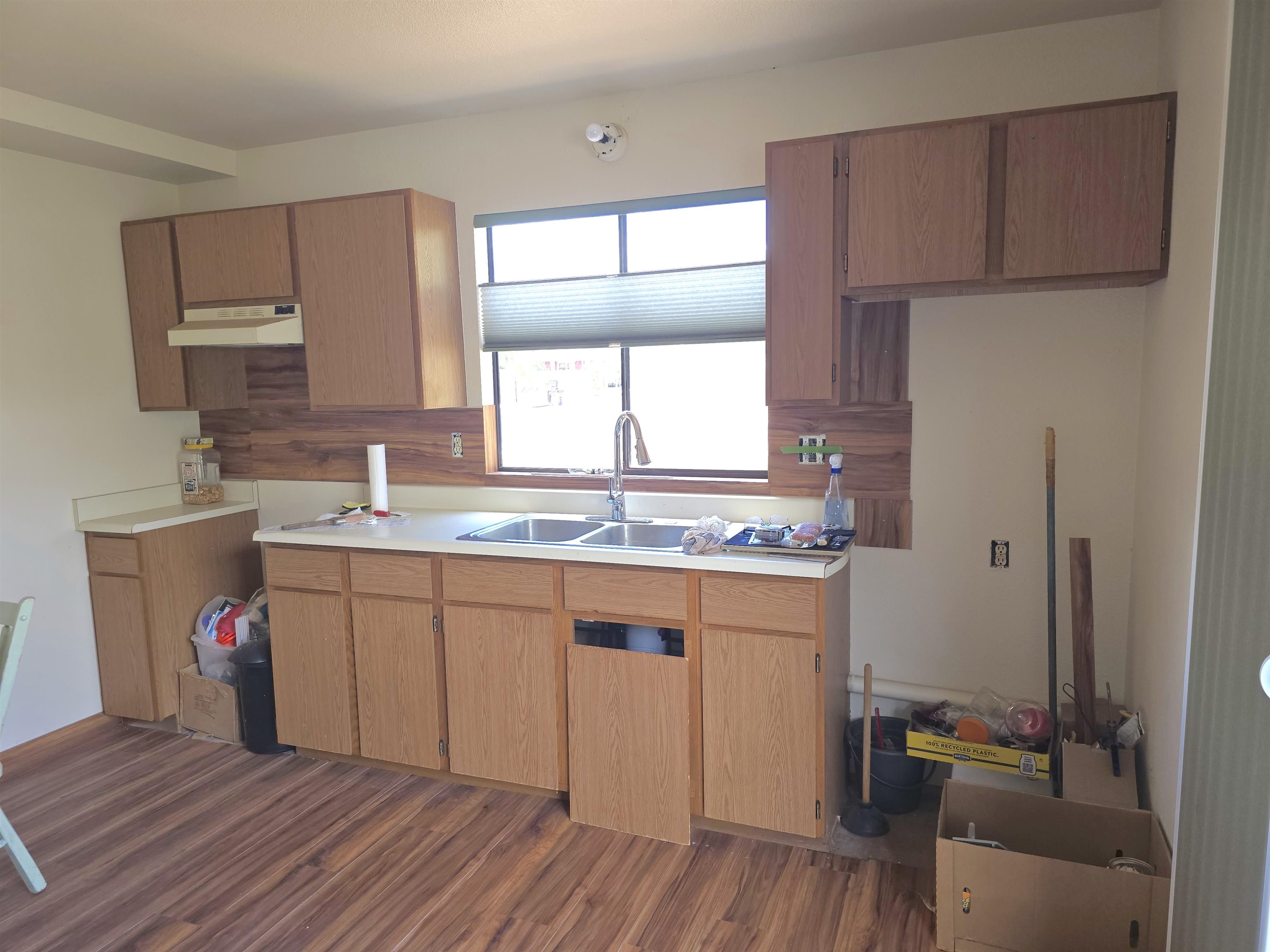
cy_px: 476
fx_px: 844
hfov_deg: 73.9
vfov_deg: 58.9
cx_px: 635
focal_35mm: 23
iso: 20
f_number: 1.7
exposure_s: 1/60
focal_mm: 6.3
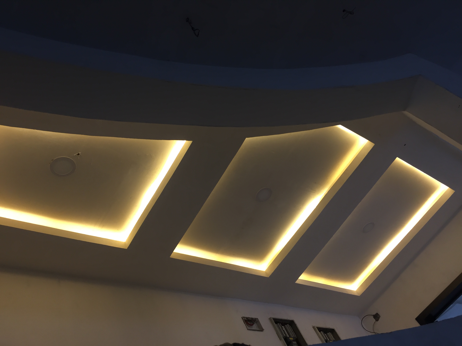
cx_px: 231
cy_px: 173
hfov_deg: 61.7
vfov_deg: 48.2
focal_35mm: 29
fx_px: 387
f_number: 2.2
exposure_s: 1/33
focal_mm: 4.15
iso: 80
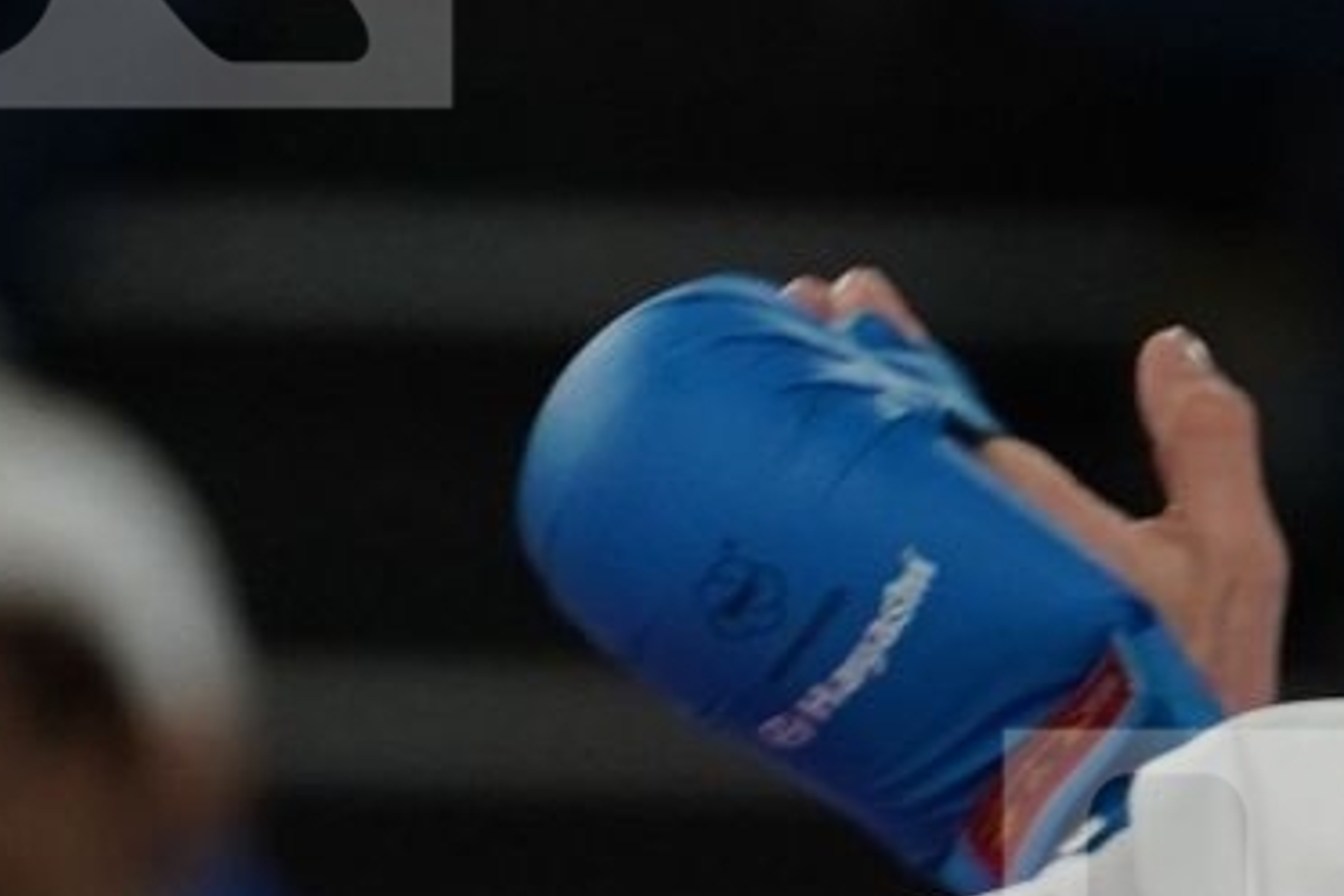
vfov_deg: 1.0
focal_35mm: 1351
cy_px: 1059
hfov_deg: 1.5
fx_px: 50433
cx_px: 2565
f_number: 2.8
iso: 1250
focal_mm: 186
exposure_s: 1/1000
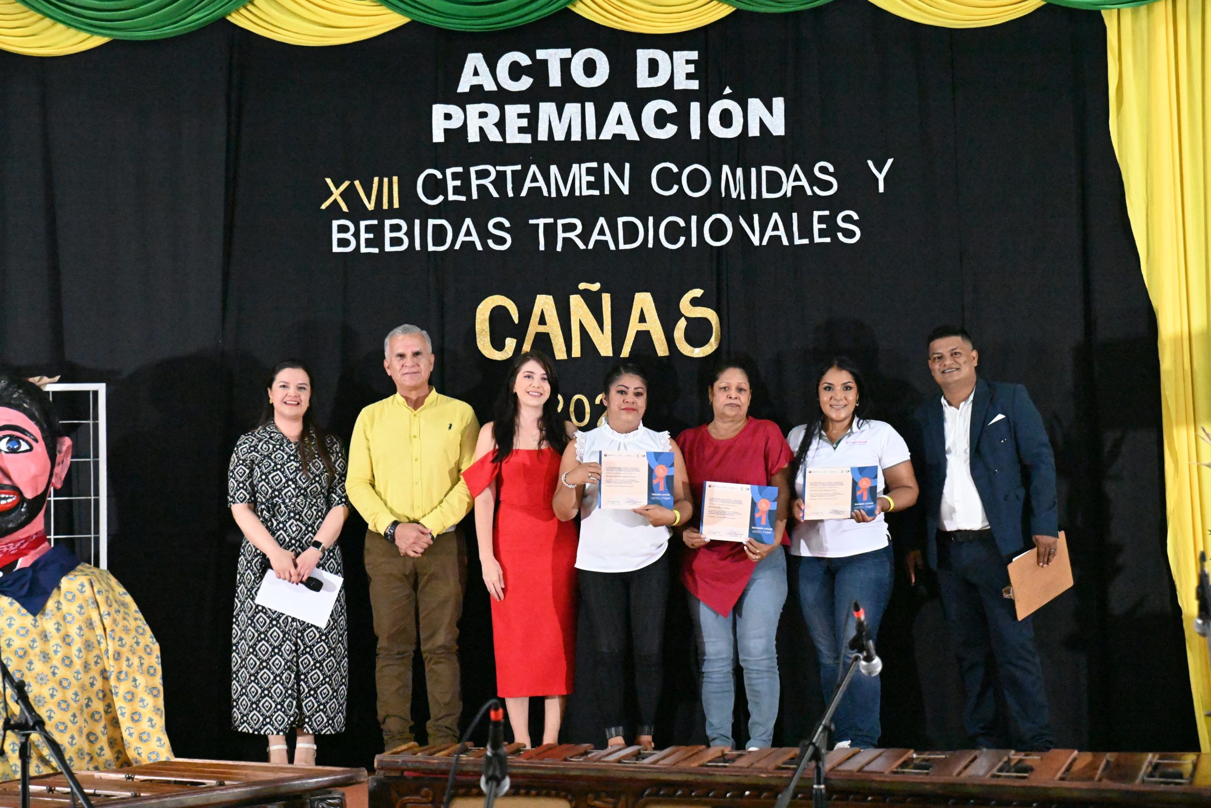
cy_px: 404
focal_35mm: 68
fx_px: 2287
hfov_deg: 29.7
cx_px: 606
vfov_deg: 20.0
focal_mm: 68
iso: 25600
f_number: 5.6
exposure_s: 1/500
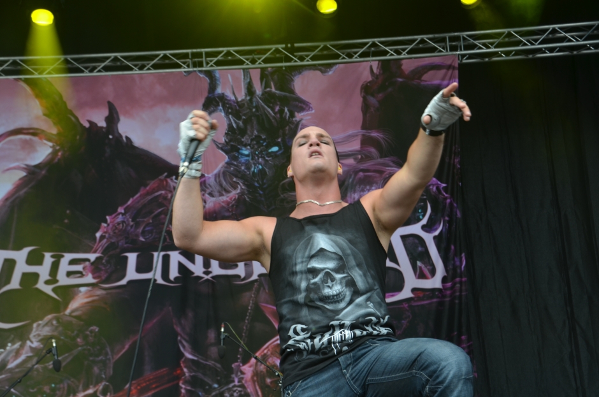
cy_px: 198
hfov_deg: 27.0
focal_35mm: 75
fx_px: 1246
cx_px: 300
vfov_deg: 18.1
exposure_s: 1/160
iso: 200
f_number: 6.3
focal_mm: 50
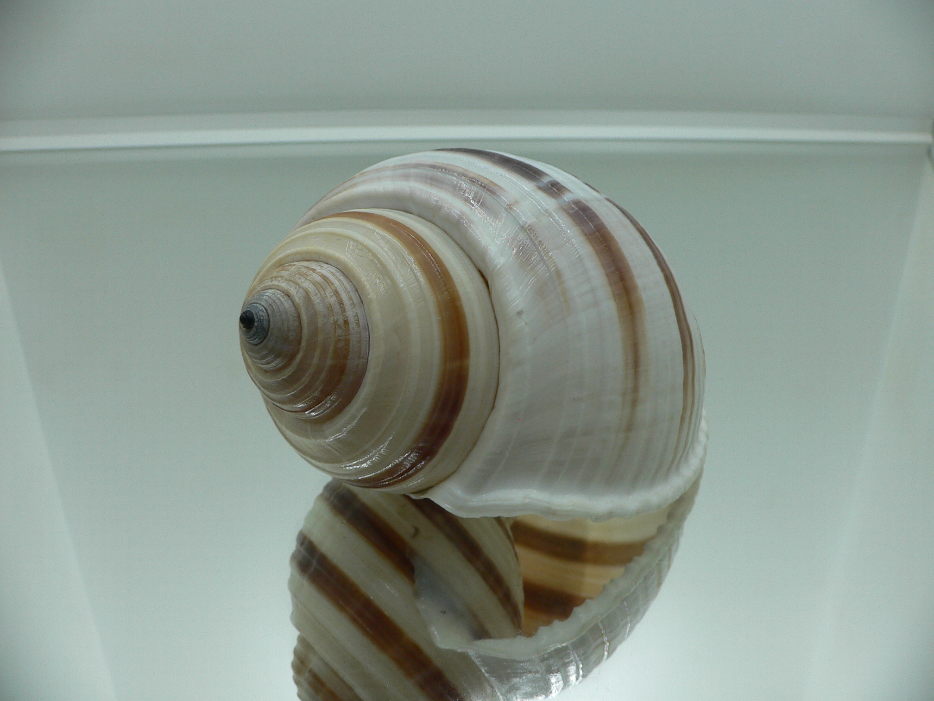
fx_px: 944
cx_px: 467
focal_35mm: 35
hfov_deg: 52.6
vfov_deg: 40.7
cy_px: 350
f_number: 2.8
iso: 80
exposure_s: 1/80
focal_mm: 4.6
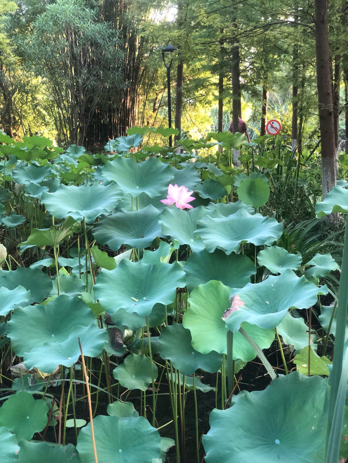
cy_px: 232
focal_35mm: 52
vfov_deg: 36.8
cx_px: 174
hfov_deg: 28.0
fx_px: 697
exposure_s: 1/60
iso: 100
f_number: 2.4
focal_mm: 6
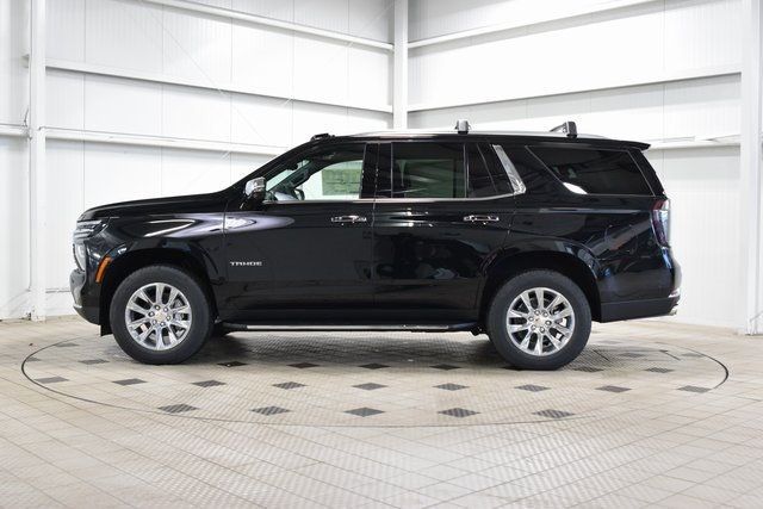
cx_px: 382
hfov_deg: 47.9
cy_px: 254
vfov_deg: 33.0
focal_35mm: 40
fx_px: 859
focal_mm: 27
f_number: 4
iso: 1600
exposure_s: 1/60
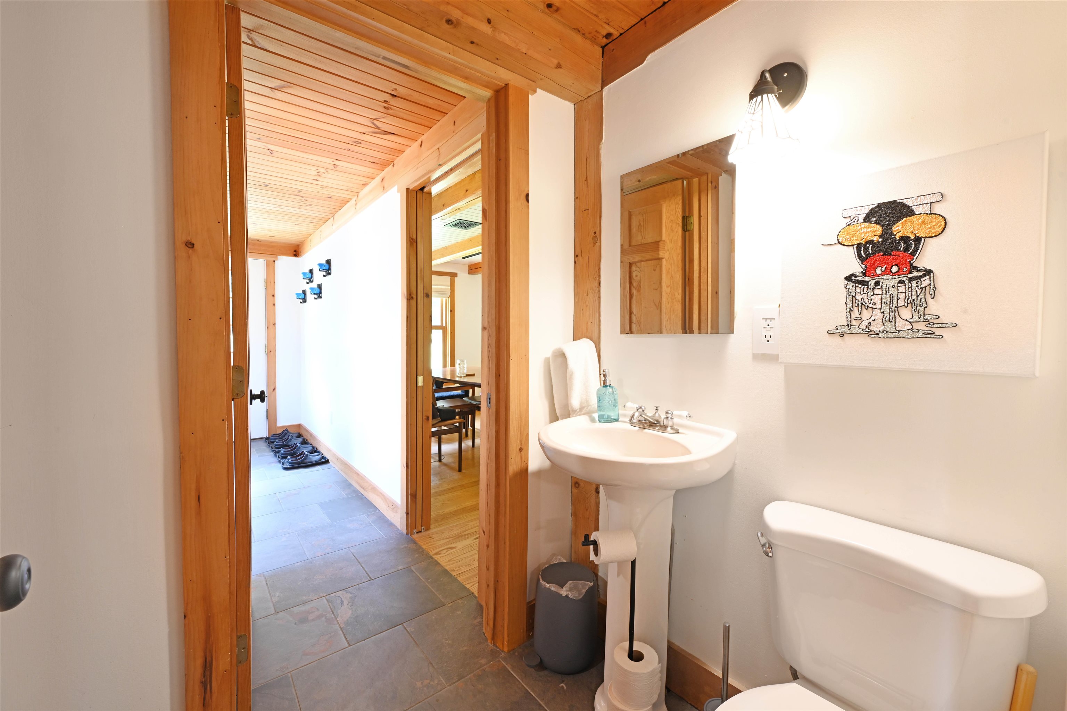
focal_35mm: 14
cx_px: 534
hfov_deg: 104.3
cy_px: 356
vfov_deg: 81.2
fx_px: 415
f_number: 11
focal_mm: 14
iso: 400
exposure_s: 1/1.6
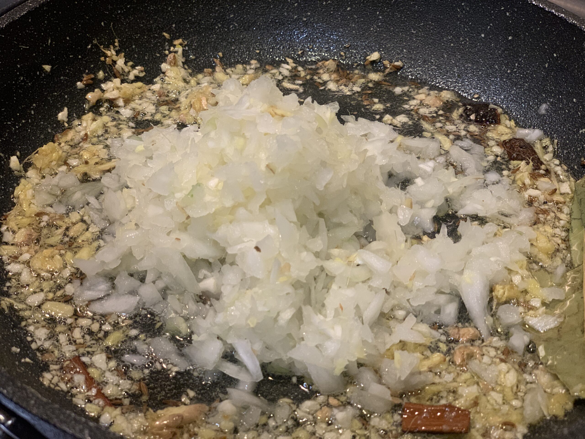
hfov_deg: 36.8
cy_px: 220
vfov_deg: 28.0
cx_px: 292
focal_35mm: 52
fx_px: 879
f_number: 2.4
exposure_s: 1/50
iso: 200
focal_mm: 6
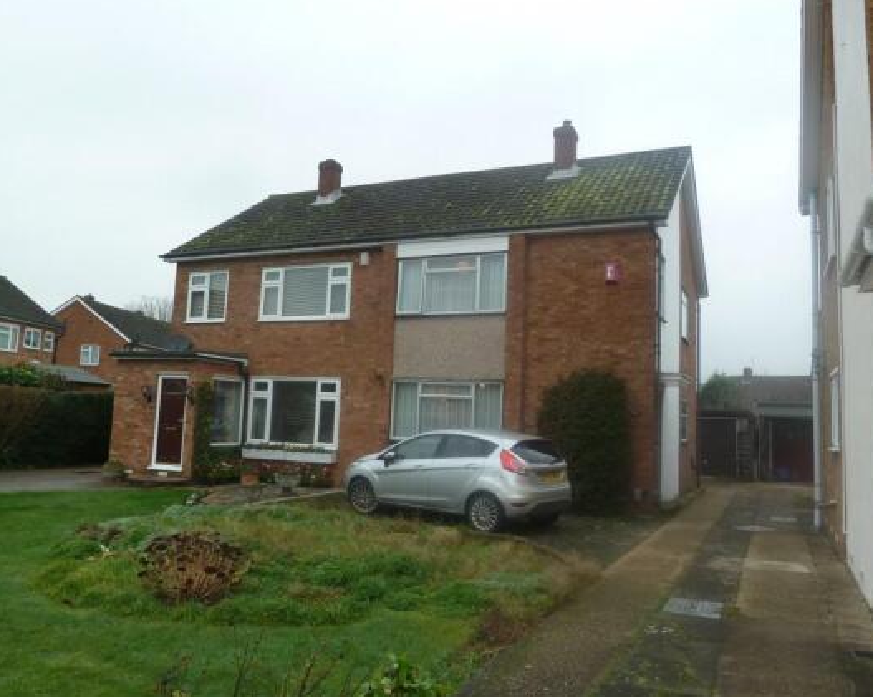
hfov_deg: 64.1
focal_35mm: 27
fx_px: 697
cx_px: 451
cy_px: 350
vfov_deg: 53.1
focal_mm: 4.1
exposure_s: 1/100
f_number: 3.3
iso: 100
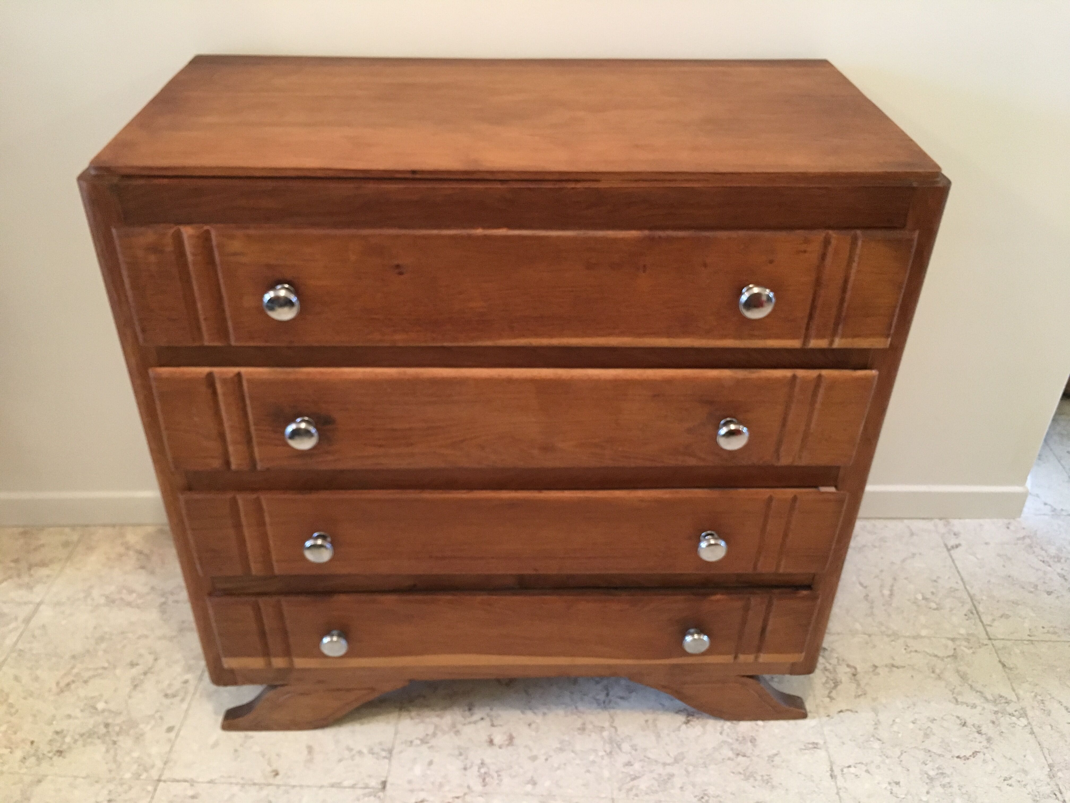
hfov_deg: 61.7
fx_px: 896
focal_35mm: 29
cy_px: 402
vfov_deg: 48.2
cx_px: 535
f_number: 2.2
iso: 200
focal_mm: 4.15
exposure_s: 1/17
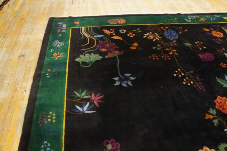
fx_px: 170
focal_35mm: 27
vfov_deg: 47.9
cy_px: 76
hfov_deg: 67.4
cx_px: 114
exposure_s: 1/60
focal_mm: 18
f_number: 4
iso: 3200
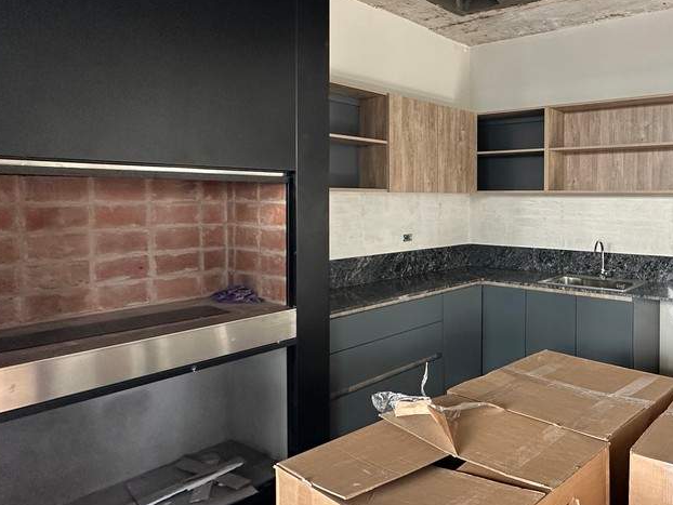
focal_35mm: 27
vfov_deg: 51.1
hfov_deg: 60.5
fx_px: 525
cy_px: 203
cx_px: 530
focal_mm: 2.22
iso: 250
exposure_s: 1/99
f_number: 2.2
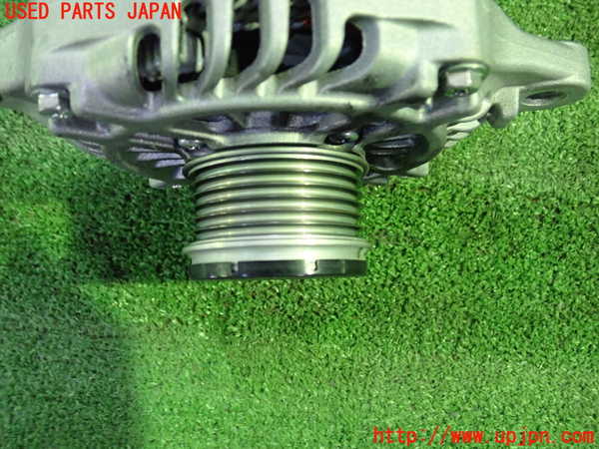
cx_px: 300
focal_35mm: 30
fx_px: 519
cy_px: 224
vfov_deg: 46.8
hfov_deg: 60.0
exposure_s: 1/30
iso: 800
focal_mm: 5.5
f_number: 2.3
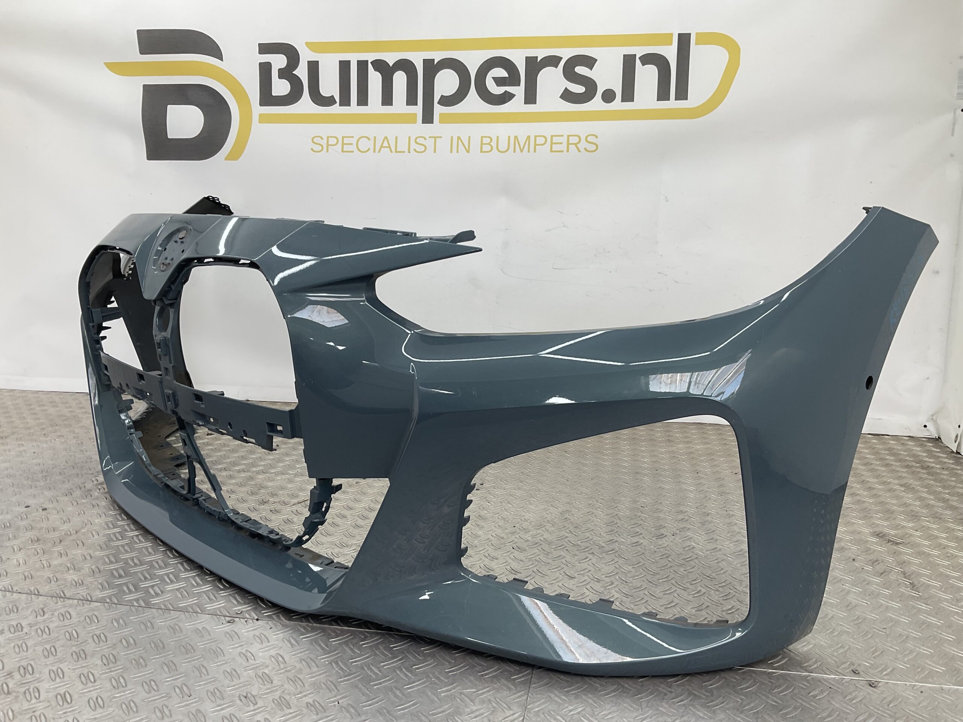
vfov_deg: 48.2
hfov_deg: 61.7
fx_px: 807
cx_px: 482
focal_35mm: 29
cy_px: 361
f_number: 1.8
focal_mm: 3
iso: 16
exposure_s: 1/122
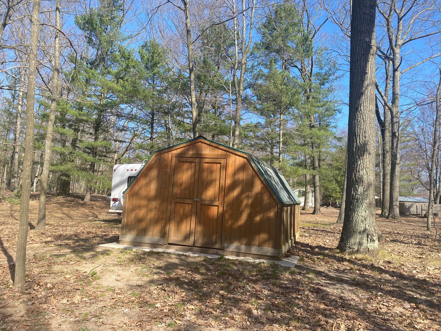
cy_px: 166
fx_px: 331
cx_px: 220
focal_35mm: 26
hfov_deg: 67.3
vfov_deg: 53.1
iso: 32
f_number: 1.8
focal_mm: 4.25
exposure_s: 1/1170
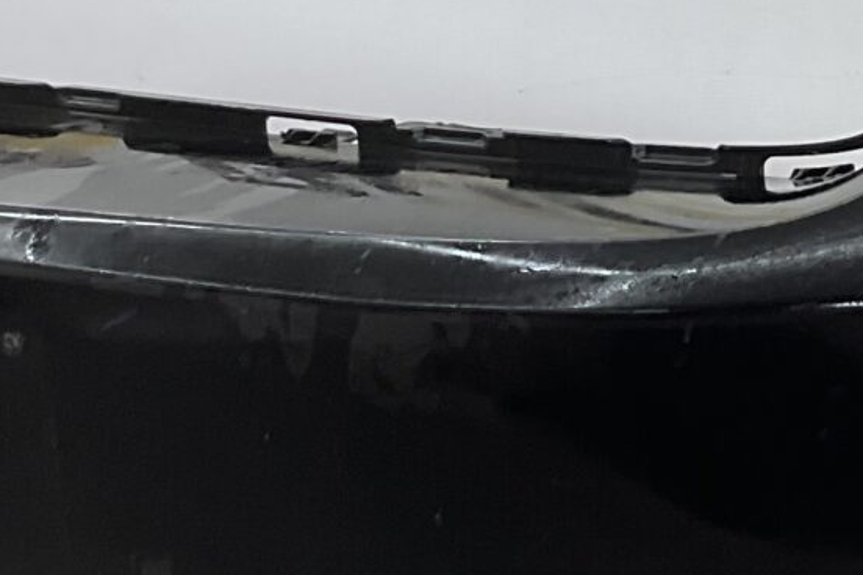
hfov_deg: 14.5
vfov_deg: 9.8
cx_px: 749
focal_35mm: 140
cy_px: 228
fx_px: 3356
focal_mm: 3
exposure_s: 1/120
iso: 20
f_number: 1.8
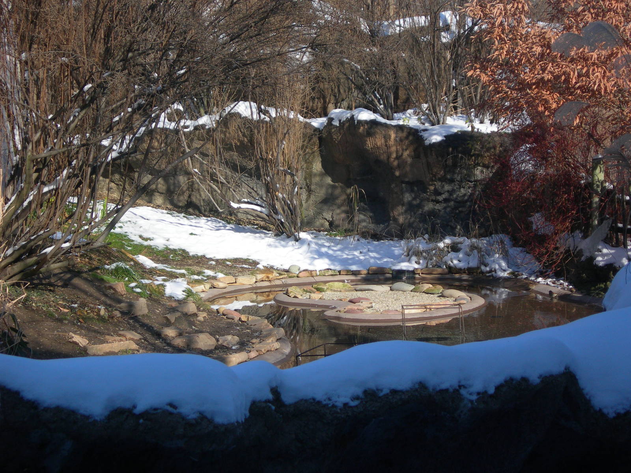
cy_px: 236
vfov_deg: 13.0
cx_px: 316
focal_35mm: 114
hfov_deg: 17.3
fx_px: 2078
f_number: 4.9
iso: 50
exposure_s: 1/333
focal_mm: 23.4
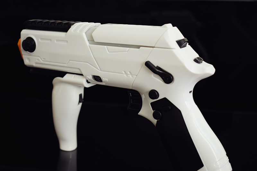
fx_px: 385
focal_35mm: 54
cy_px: 86
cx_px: 128
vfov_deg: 25.0
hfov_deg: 36.9
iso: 100
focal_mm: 36
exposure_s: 1/20
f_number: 4.8
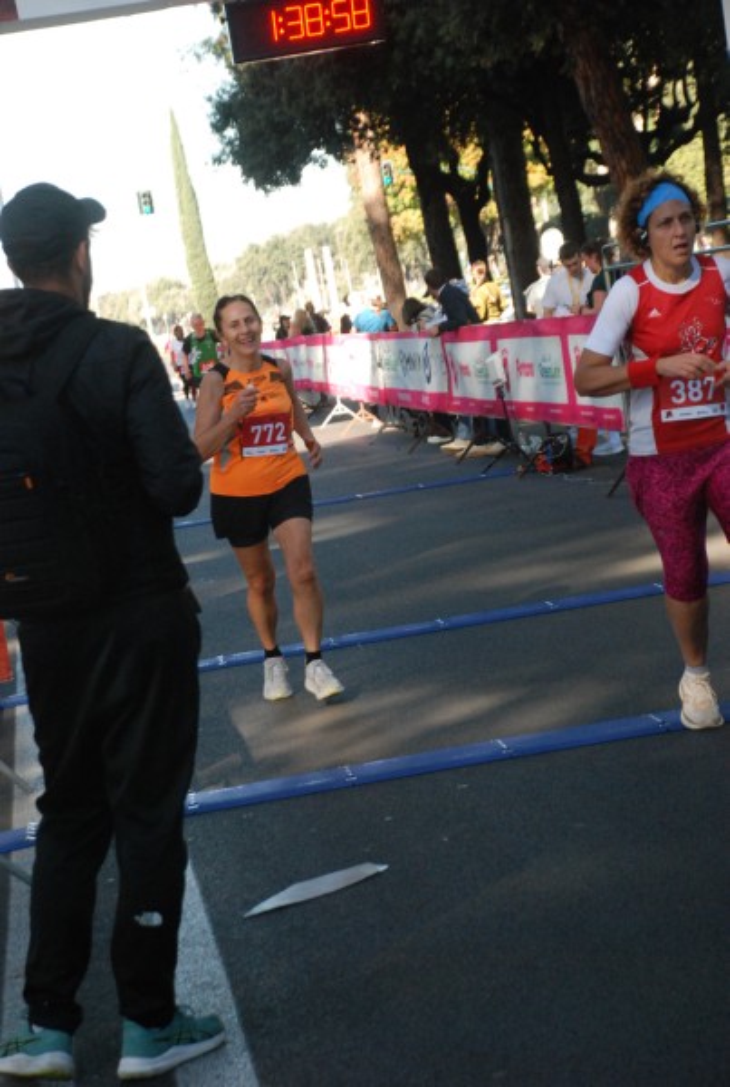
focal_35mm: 93
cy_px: 544
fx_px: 2814
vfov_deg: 21.9
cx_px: 365
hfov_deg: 14.8
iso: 1000
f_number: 5.3
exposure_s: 1/500
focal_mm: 62
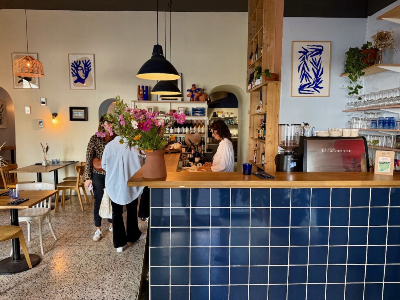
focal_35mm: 24
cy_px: 150
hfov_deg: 71.6
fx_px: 277
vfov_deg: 56.8
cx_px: 200
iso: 250
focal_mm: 6.76
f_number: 1.78
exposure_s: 1/100
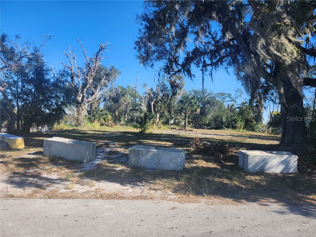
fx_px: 210
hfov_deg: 73.9
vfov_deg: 58.9
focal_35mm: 23
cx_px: 158
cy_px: 118
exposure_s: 1/907
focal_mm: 5.54
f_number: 1.8
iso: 25
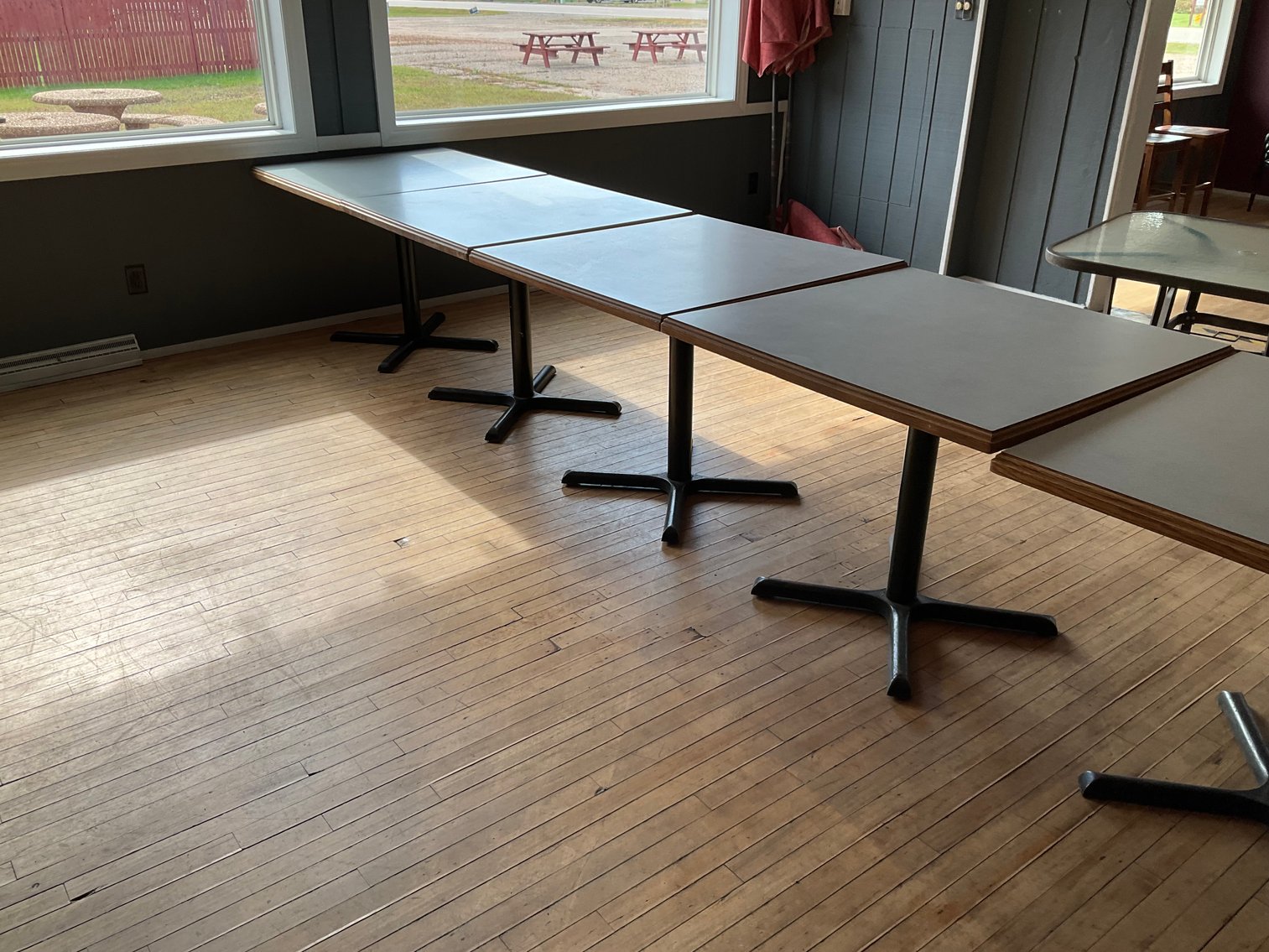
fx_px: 1063
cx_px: 634
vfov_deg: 48.2
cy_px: 476
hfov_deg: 61.7
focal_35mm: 29
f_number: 1.8
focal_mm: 3
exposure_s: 1/188
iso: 20
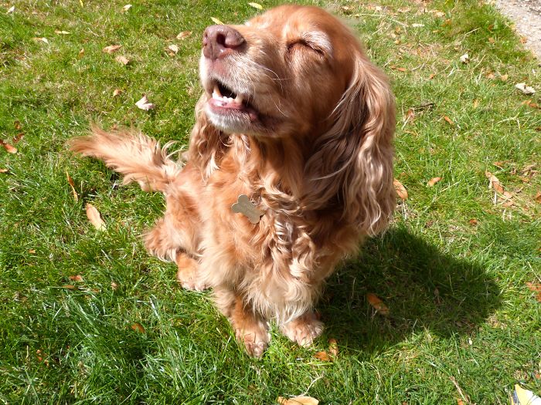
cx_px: 270
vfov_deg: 54.9
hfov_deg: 69.4
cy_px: 202
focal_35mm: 25
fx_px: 391
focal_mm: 4.5
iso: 100
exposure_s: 1/400
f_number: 5.6
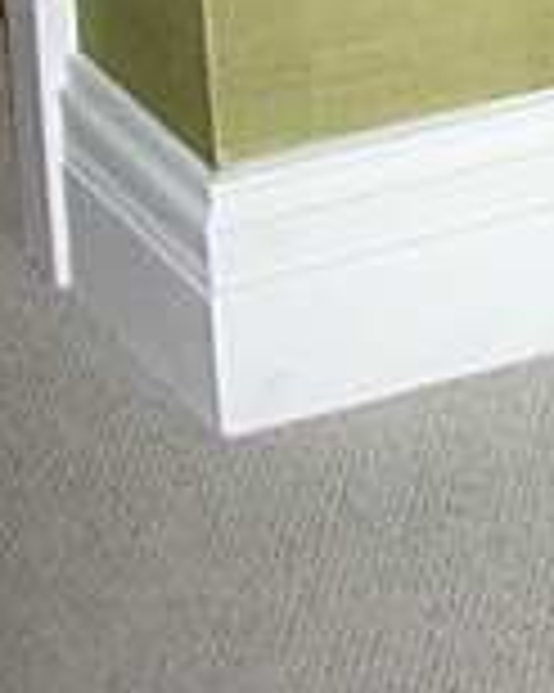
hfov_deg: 5.8
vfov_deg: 6.9
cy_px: -1566
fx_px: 5067
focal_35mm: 247
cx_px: 1716
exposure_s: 1/161
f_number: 2.8
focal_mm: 7.8
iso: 200
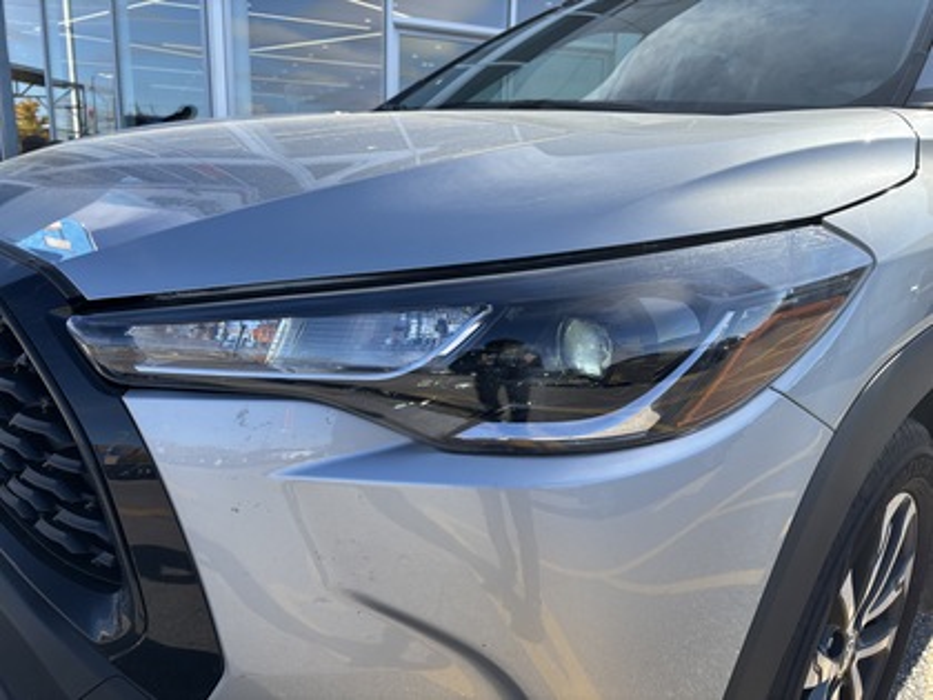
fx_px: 701
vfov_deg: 53.1
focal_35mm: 26
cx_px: 466
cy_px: 350
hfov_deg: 67.3
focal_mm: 5.96
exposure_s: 1/1381
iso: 50
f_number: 1.6
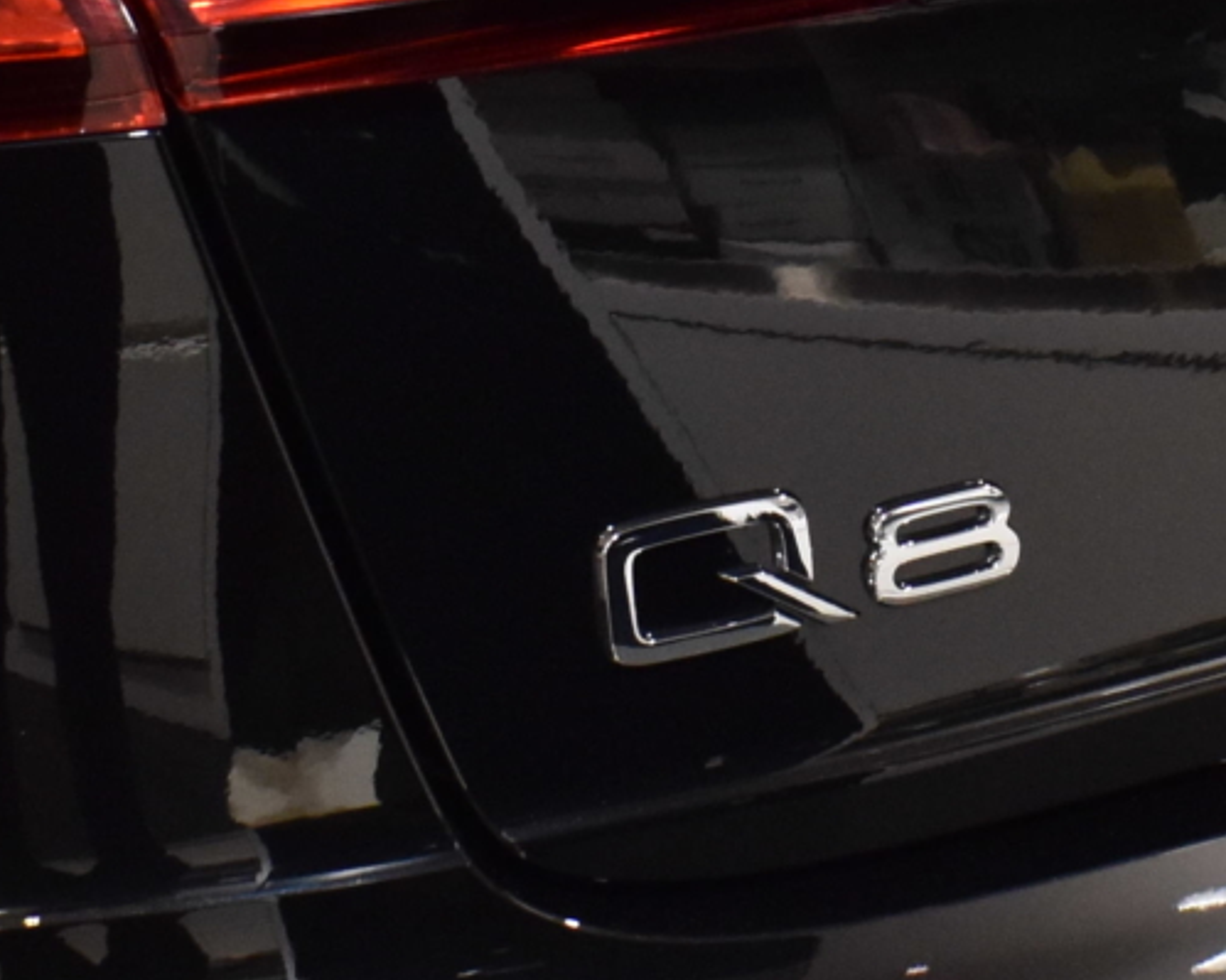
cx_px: 951
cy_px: 338
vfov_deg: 11.9
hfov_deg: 14.7
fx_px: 4716
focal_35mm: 130
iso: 1000
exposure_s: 1/30
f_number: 5
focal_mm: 18
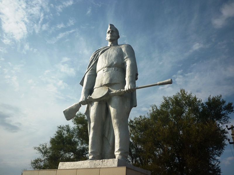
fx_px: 223
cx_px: 117
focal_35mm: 33
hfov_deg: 55.4
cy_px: 88
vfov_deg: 42.9
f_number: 8
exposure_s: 1/320
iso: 80
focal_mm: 5.5
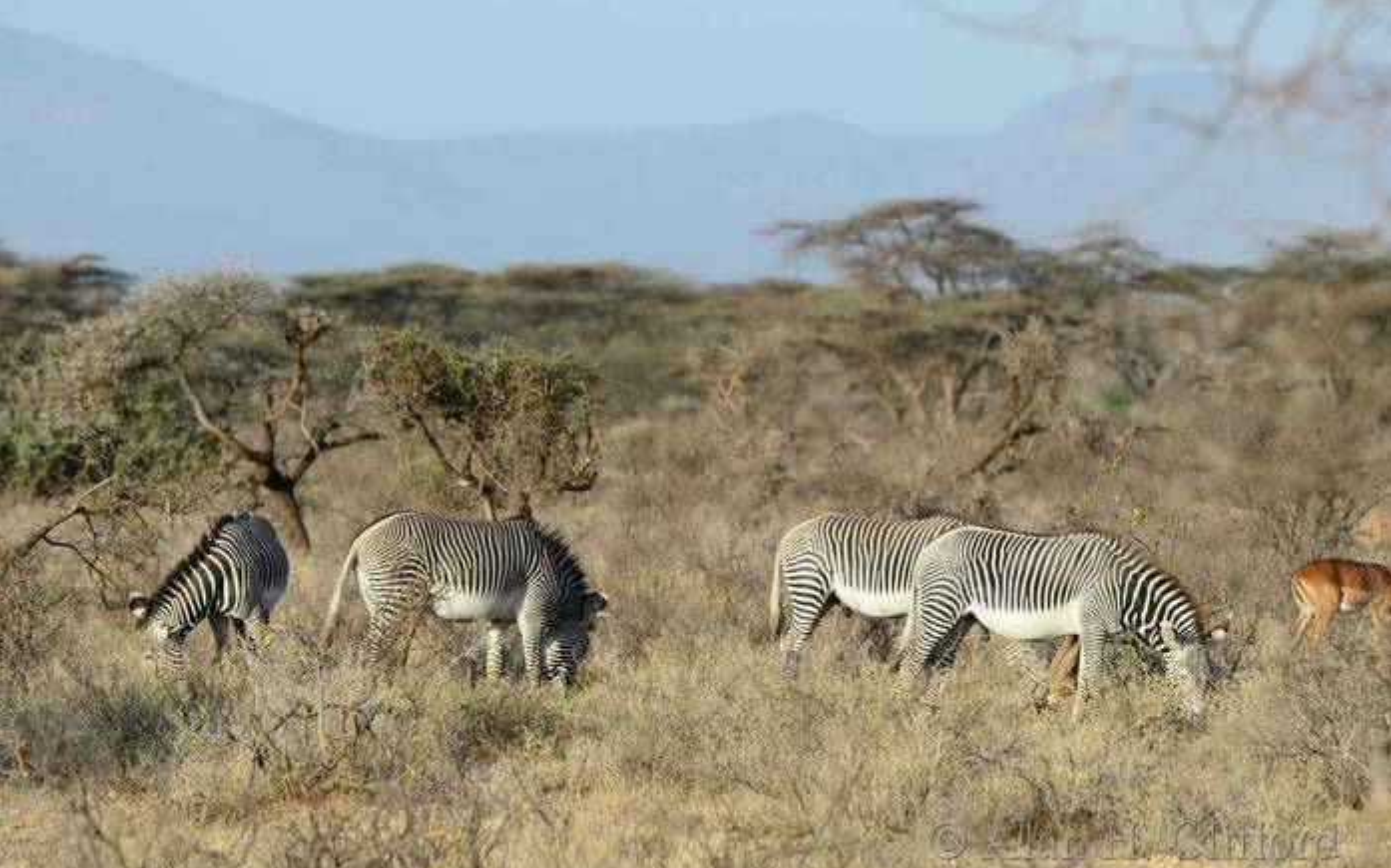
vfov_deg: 3.1
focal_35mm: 429
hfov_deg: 4.9
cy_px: 426
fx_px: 16257
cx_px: 696
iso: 200
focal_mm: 280
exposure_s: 1/500
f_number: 5.6
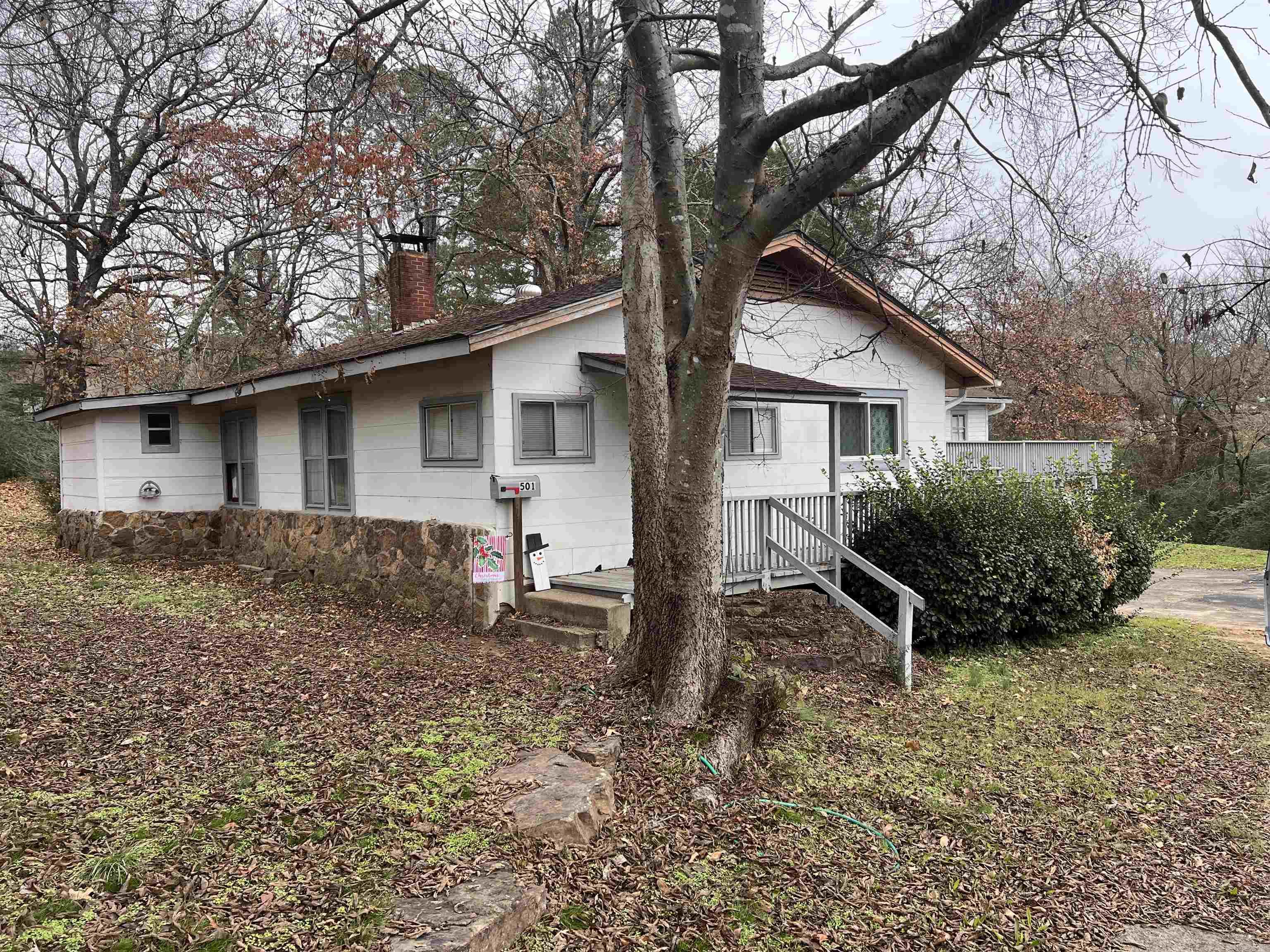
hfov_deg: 67.3
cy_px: 476
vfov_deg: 53.1
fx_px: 954
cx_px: 635
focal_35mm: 26
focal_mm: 5.7
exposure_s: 1/452
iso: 50
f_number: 1.5
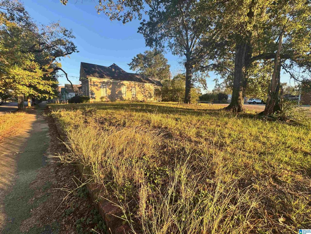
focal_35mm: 14
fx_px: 126
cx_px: 156
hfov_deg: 102.1
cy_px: 117
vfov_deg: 85.7
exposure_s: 1/335
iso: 40
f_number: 2.2
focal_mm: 2.22
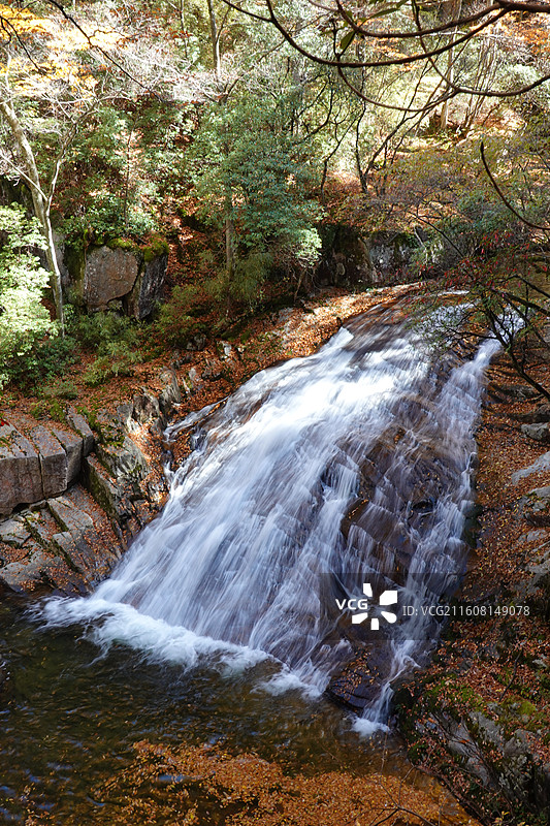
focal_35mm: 37
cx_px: 275
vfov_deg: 51.9
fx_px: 848
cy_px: 413
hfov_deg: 35.9
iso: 125
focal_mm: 13.84
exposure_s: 1/8
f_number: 11
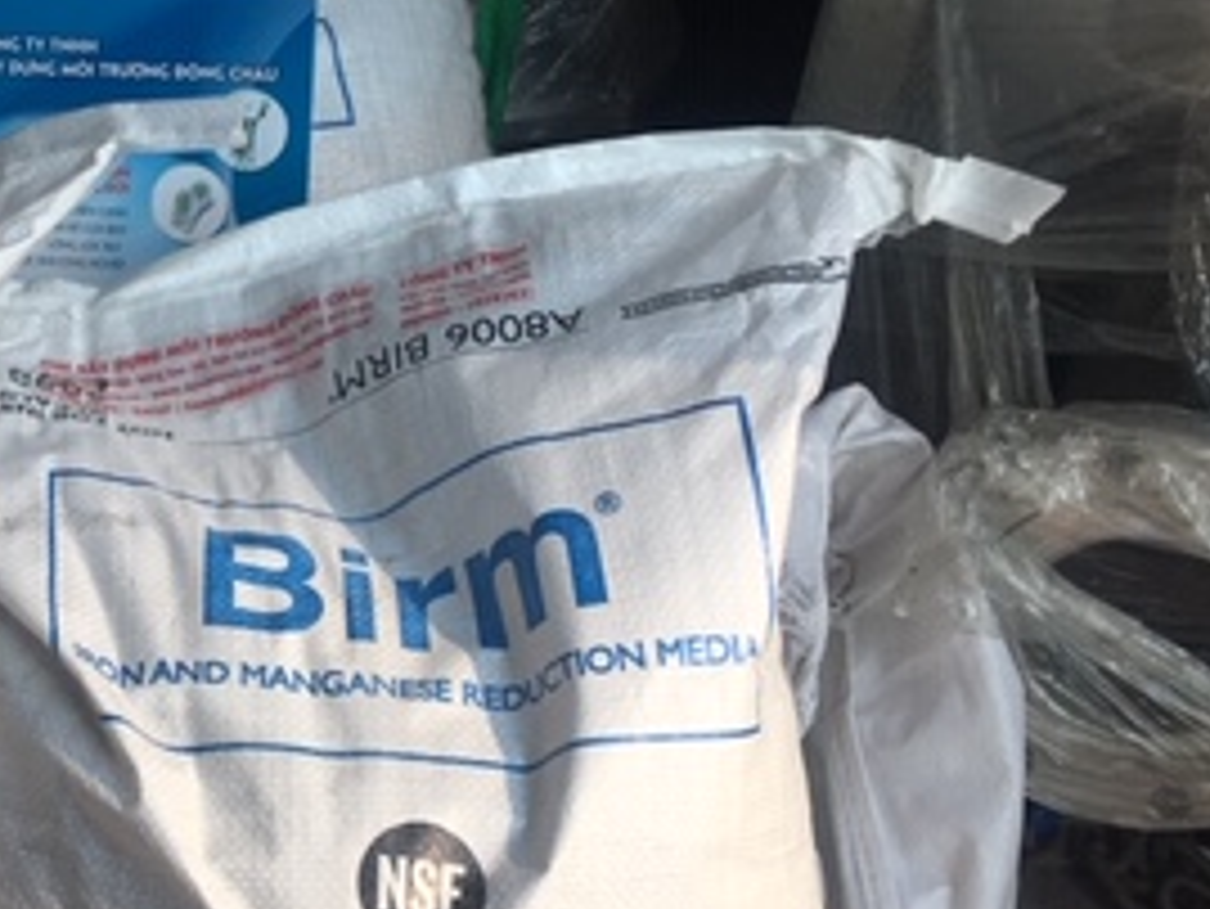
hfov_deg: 26.9
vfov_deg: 21.3
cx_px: 67
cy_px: 572
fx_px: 2413
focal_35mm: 69
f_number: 2.2
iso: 25
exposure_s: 1/125
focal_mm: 4.15
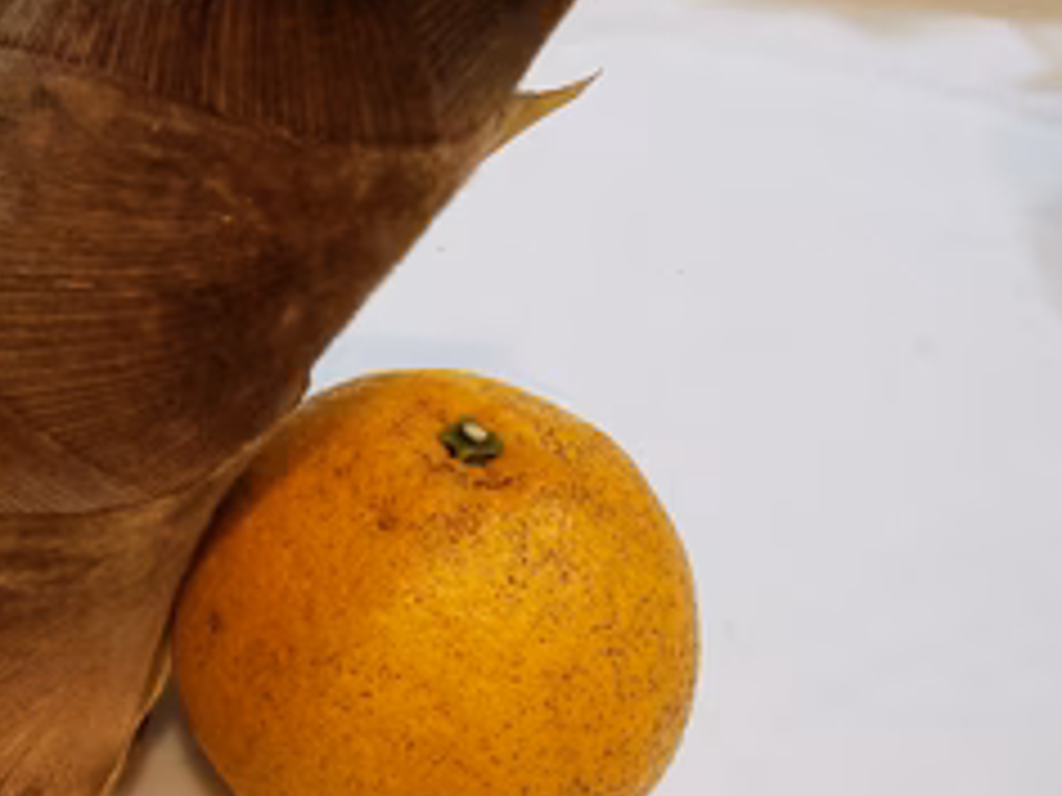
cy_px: 252
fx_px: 1350
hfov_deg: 41.5
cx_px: 252
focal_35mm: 44
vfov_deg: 32.5
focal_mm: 4.3
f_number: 2.4
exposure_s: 1/50
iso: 160
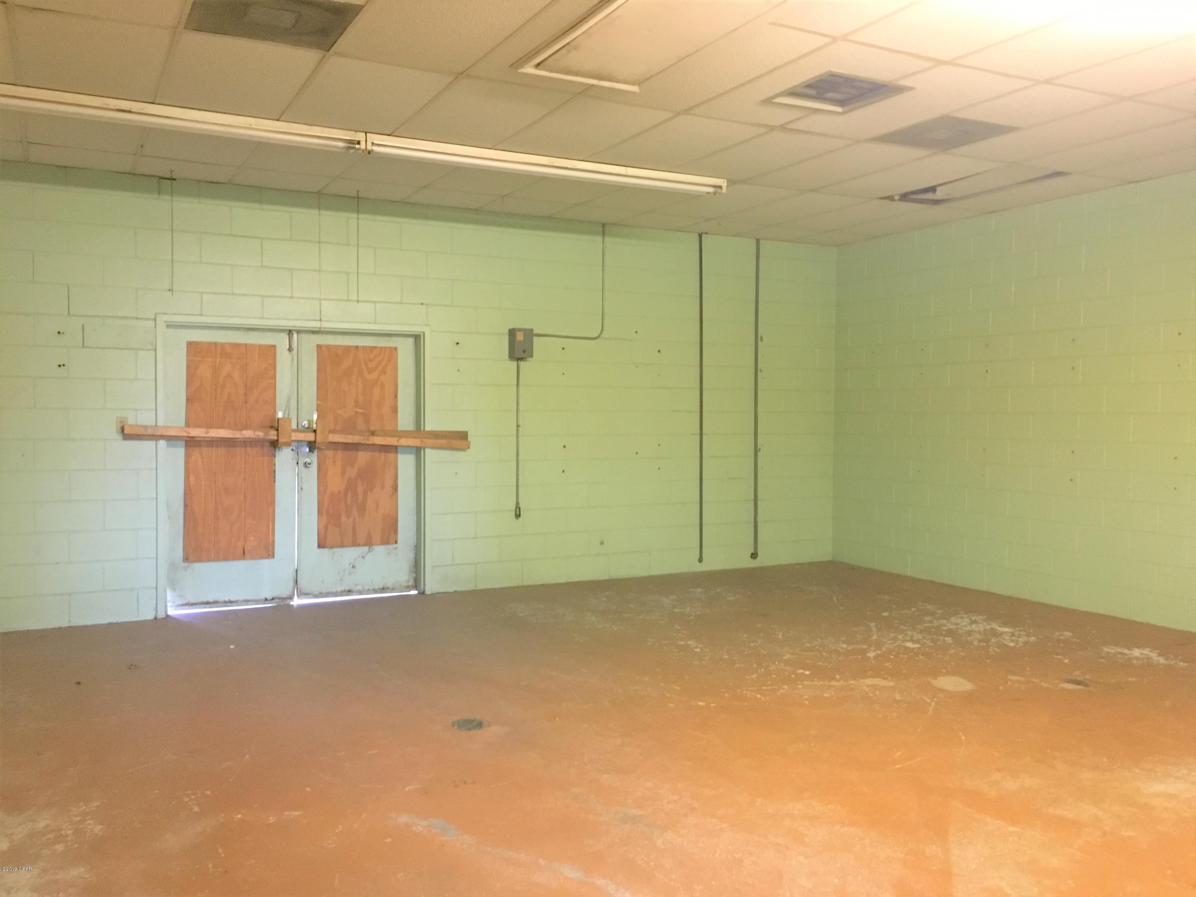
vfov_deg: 48.2
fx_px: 1002
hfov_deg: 61.7
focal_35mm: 29
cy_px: 448
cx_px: 598
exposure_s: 1/17
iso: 250
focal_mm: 4.15
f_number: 2.2
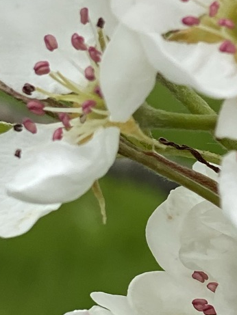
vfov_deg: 8.6
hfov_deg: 6.3
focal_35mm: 231
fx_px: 2108
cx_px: 450
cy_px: 199
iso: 20
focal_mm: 6
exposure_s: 1/417
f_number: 2
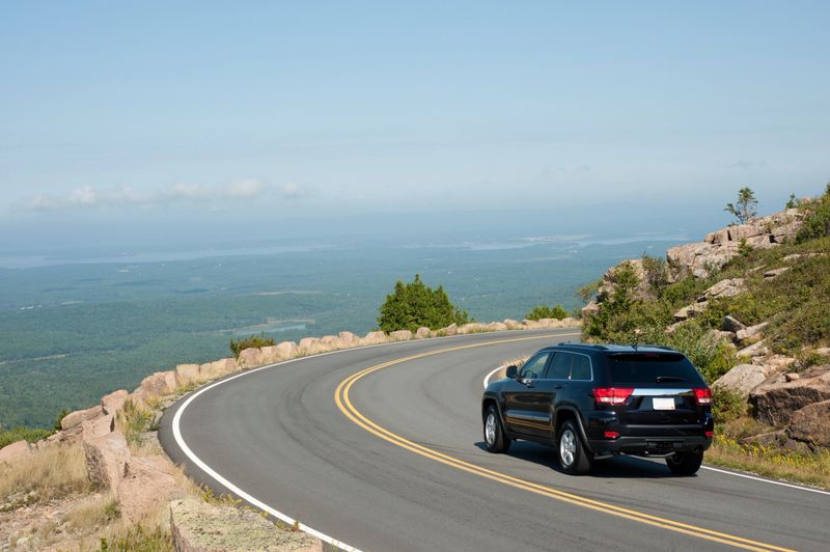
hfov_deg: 33.4
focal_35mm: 60
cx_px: 415
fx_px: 1382
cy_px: 276
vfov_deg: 22.6
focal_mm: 60
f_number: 11
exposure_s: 1/400
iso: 250
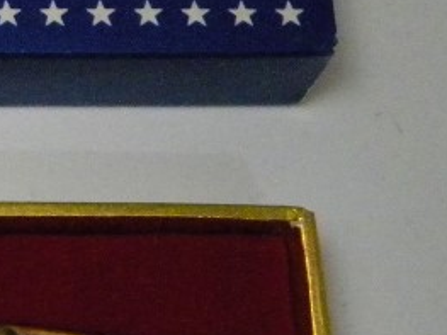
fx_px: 1768
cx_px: -384
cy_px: 235
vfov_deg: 10.8
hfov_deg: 12.9
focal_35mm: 137
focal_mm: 6.4
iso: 800
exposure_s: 1/124
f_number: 3.7
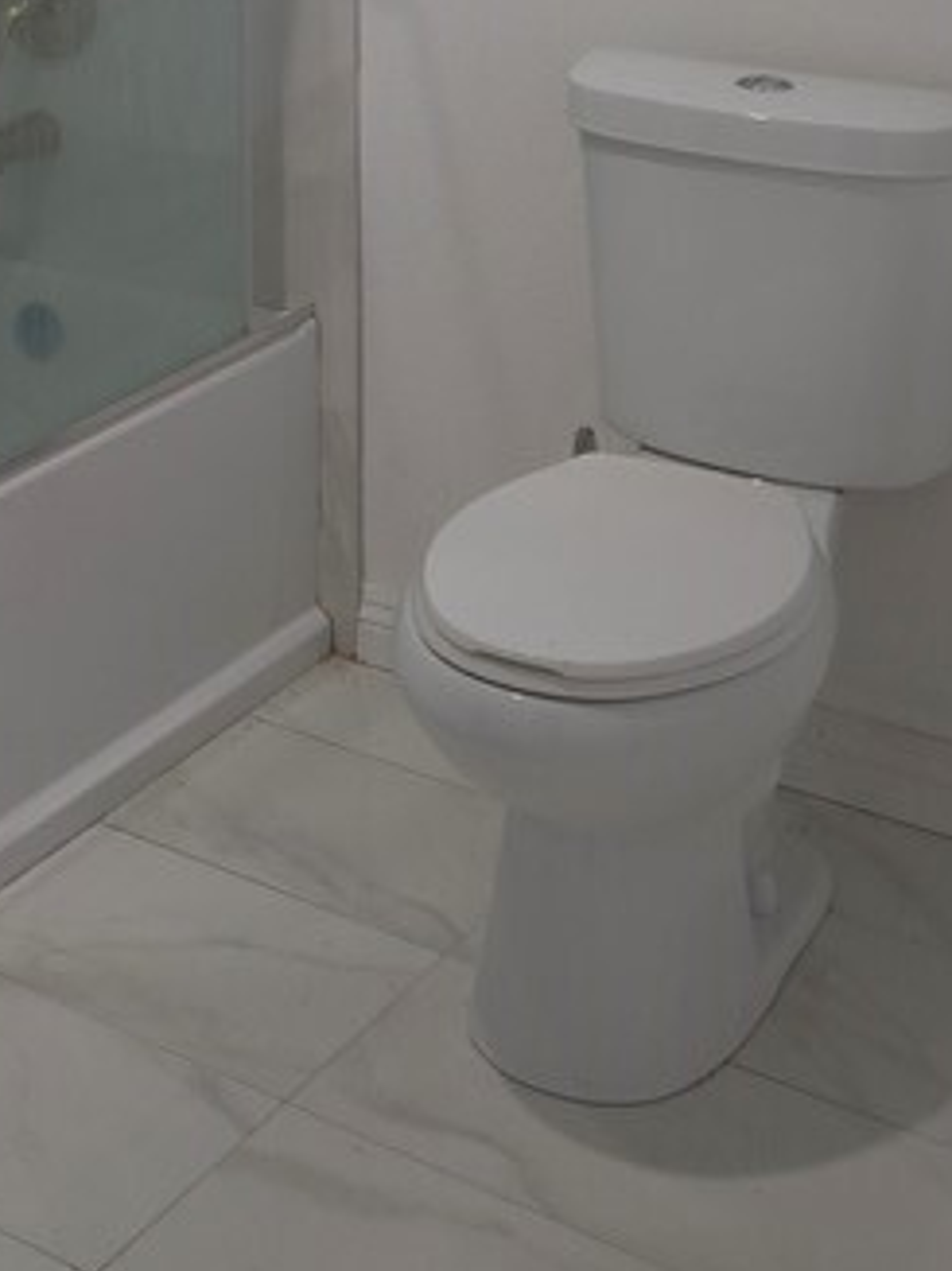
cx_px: -120
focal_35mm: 72
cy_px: -82
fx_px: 2642
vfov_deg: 25.3
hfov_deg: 19.5
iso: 50
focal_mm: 5.4
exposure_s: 1/24
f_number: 1.8
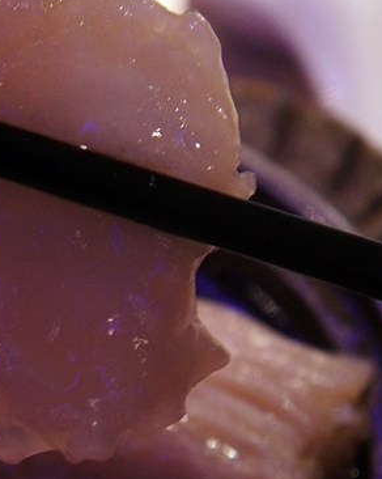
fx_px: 1814
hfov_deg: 11.9
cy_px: 311
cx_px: -5
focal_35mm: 128
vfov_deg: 15.0
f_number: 4.5
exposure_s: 1/15
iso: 1600
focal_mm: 37
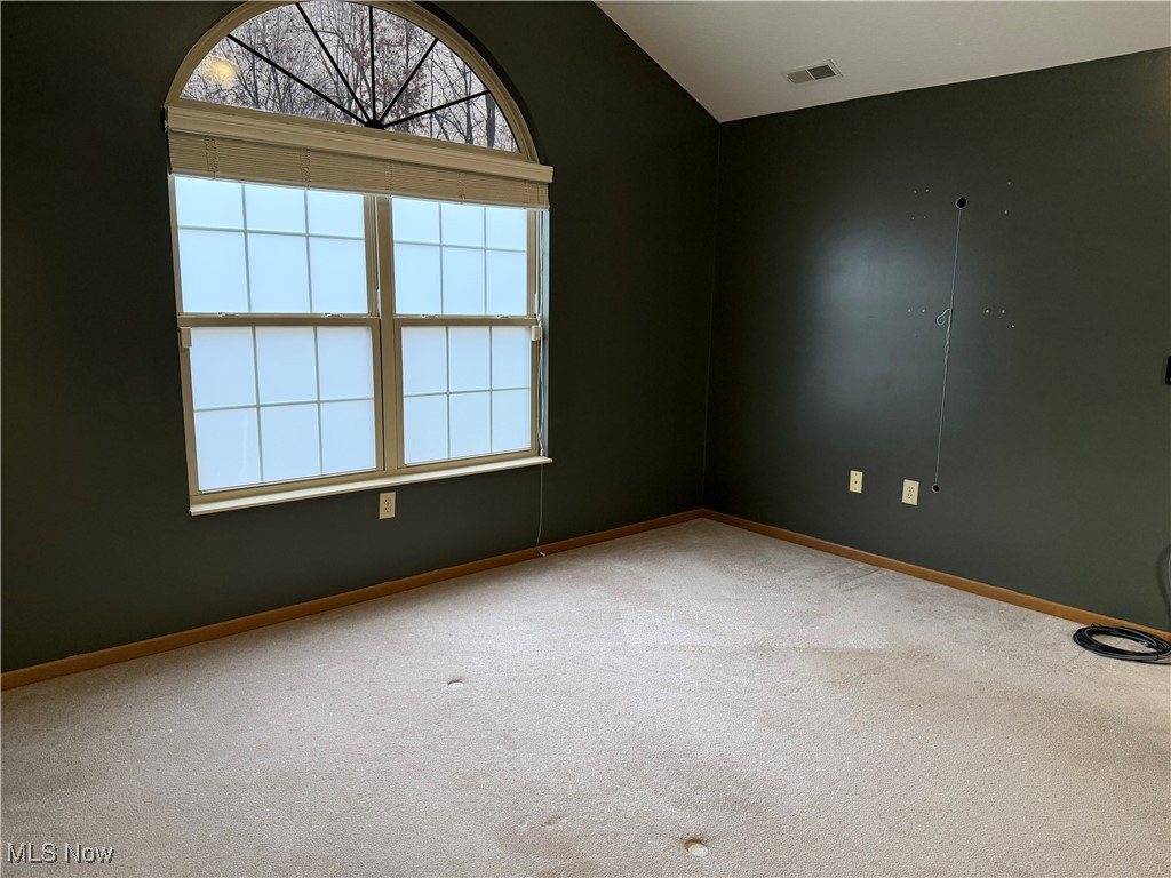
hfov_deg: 71.6
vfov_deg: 56.8
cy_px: 439
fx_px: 812
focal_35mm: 24
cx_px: 586
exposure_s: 1/60
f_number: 1.78
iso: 250
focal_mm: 6.76
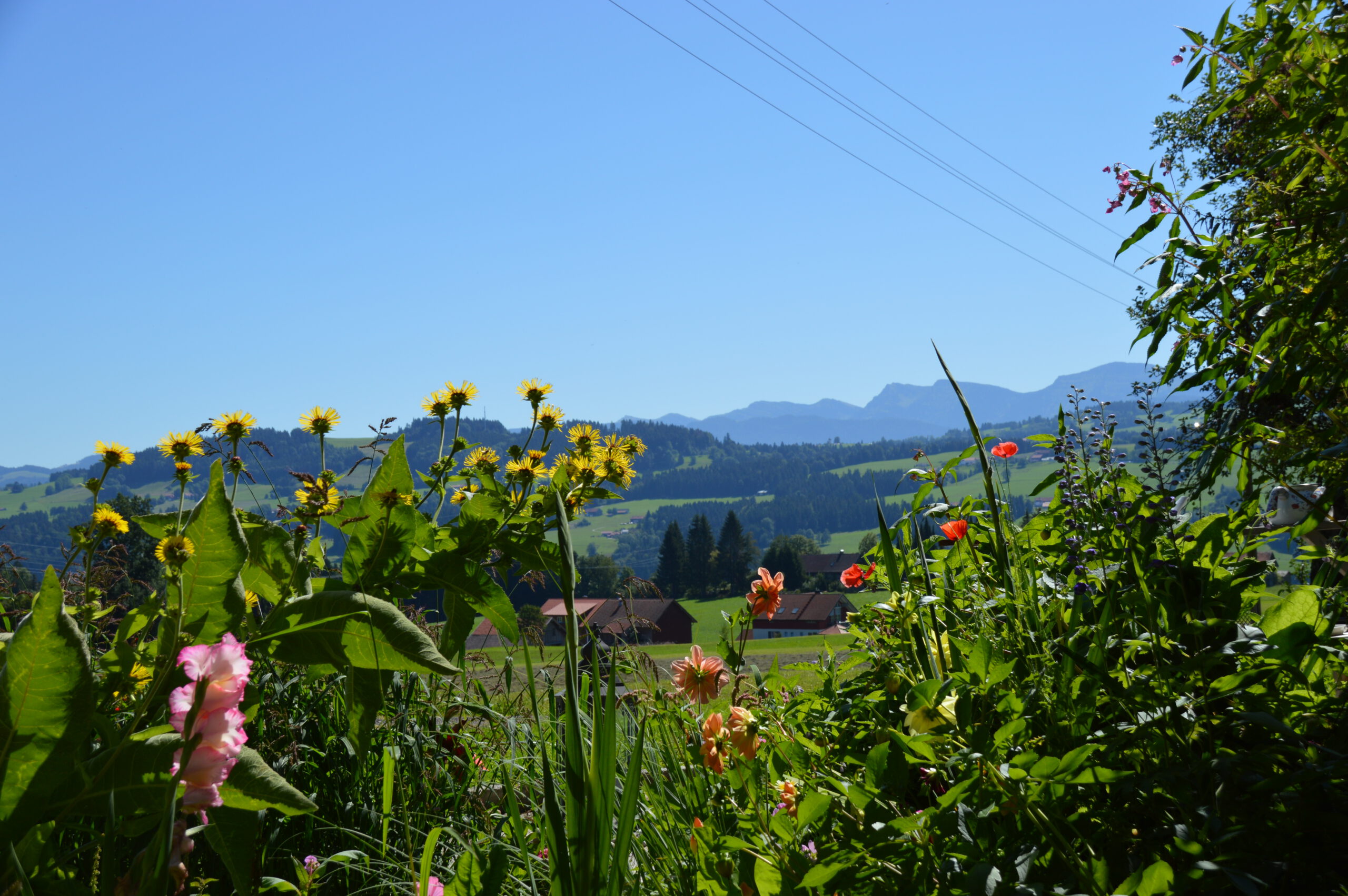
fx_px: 2132
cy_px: 448
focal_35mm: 57
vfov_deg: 23.7
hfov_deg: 35.1
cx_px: 674
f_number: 9
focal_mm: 38
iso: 100
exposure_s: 1/320
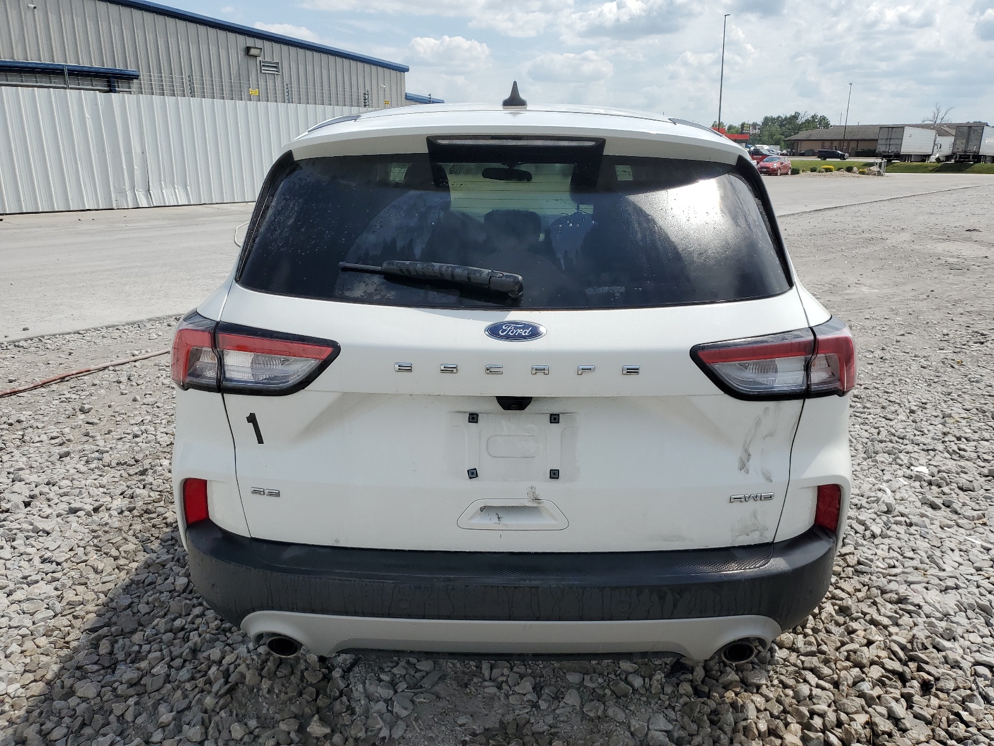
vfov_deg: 53.1
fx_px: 747
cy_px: 373
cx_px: 497
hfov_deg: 67.3
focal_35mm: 26
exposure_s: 1/5000
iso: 50
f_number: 1.5
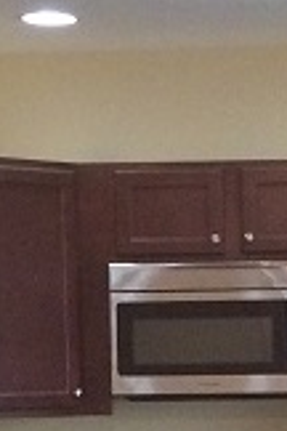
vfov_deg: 12.7
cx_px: 266
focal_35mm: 157
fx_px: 1877
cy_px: 556
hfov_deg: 8.7
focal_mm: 4.12
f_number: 2.2
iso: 250
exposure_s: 1/30
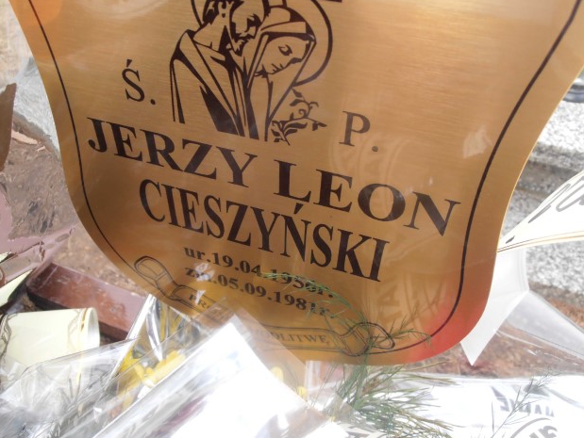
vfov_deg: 45.5
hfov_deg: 58.3
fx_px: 523
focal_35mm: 31
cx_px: 295
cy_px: 221
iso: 80
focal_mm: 5.25
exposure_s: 1/100
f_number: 3.5
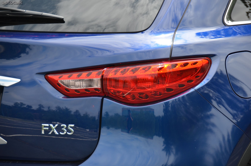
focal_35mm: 202
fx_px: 1409
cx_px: 126
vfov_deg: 6.8
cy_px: 83
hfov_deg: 10.2
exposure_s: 1/1000
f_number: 5.6
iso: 450
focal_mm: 135
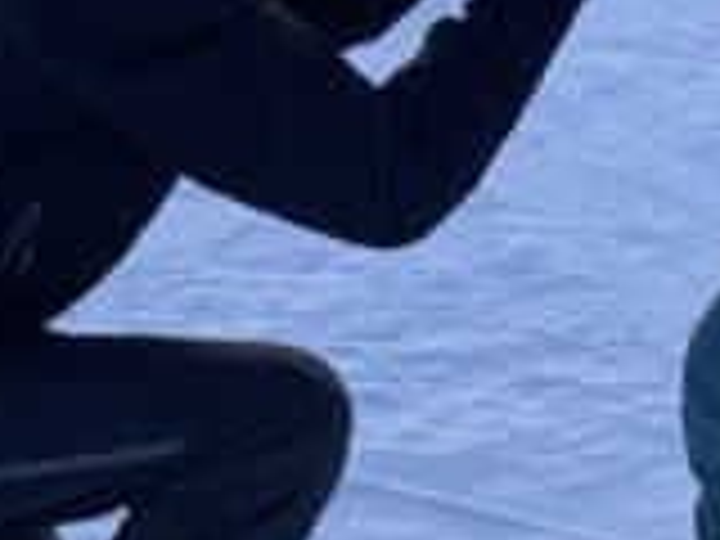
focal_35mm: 125
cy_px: -158
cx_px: 400
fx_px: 2600
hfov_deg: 15.8
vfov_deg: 11.6
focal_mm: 4.25
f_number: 1.8
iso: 32
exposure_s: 1/180
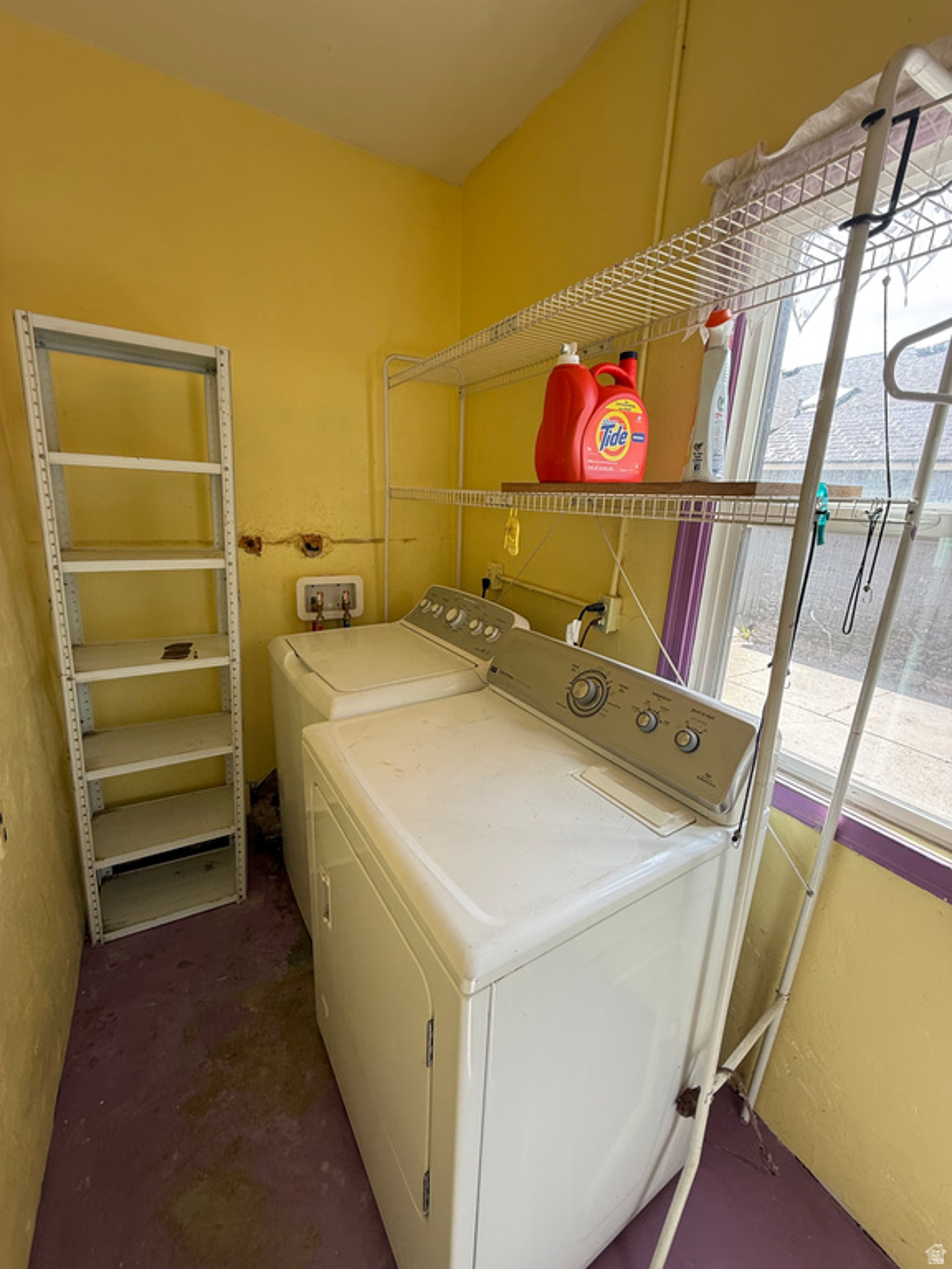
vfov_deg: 102.1
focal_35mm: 14
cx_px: 476
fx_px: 513
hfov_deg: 85.7
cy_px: 634
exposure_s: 1/99
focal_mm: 2.22
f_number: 2.2
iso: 64
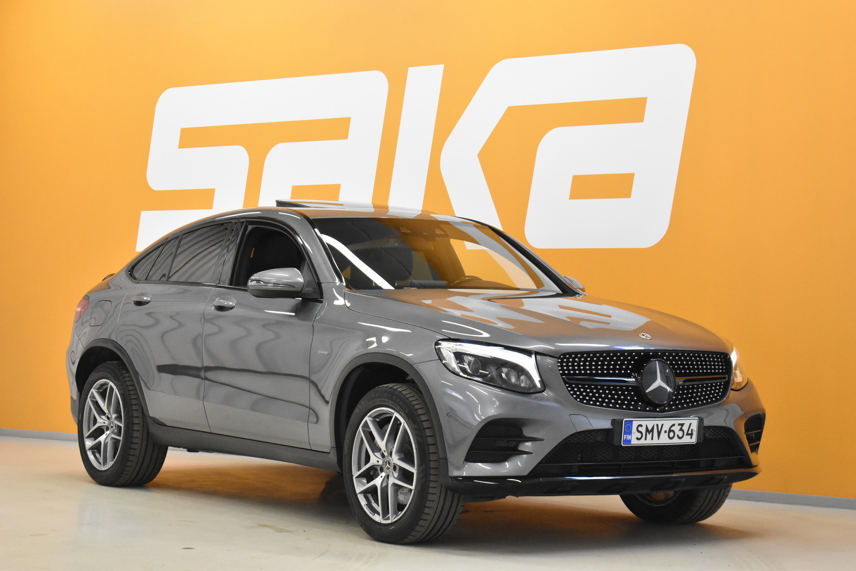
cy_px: 286
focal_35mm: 78
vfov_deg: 17.5
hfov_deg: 26.0
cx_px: 428
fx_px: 1855
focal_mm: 52
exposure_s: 1/80
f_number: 5.6
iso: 4500
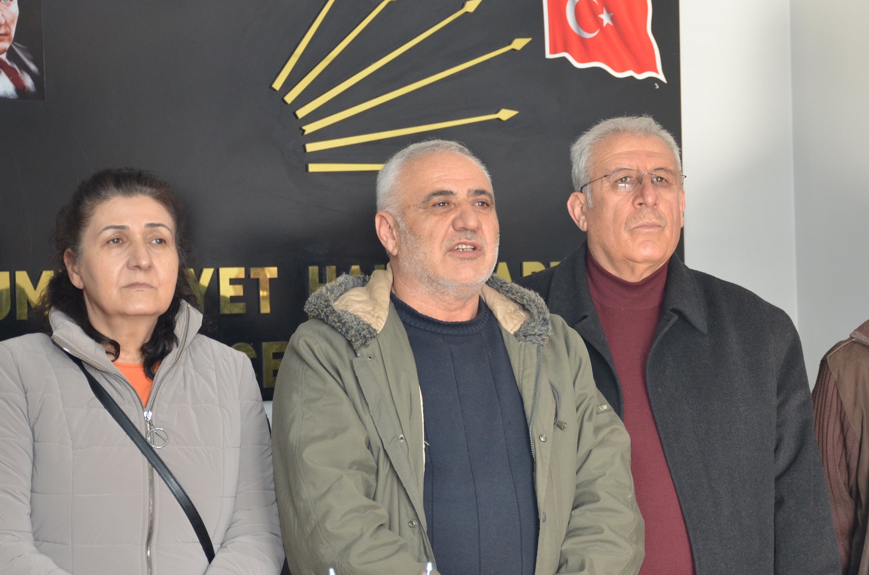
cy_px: 327
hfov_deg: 19.8
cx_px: 528
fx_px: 2481
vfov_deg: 13.2
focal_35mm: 103
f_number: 4.8
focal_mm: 50
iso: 720
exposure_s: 1/60
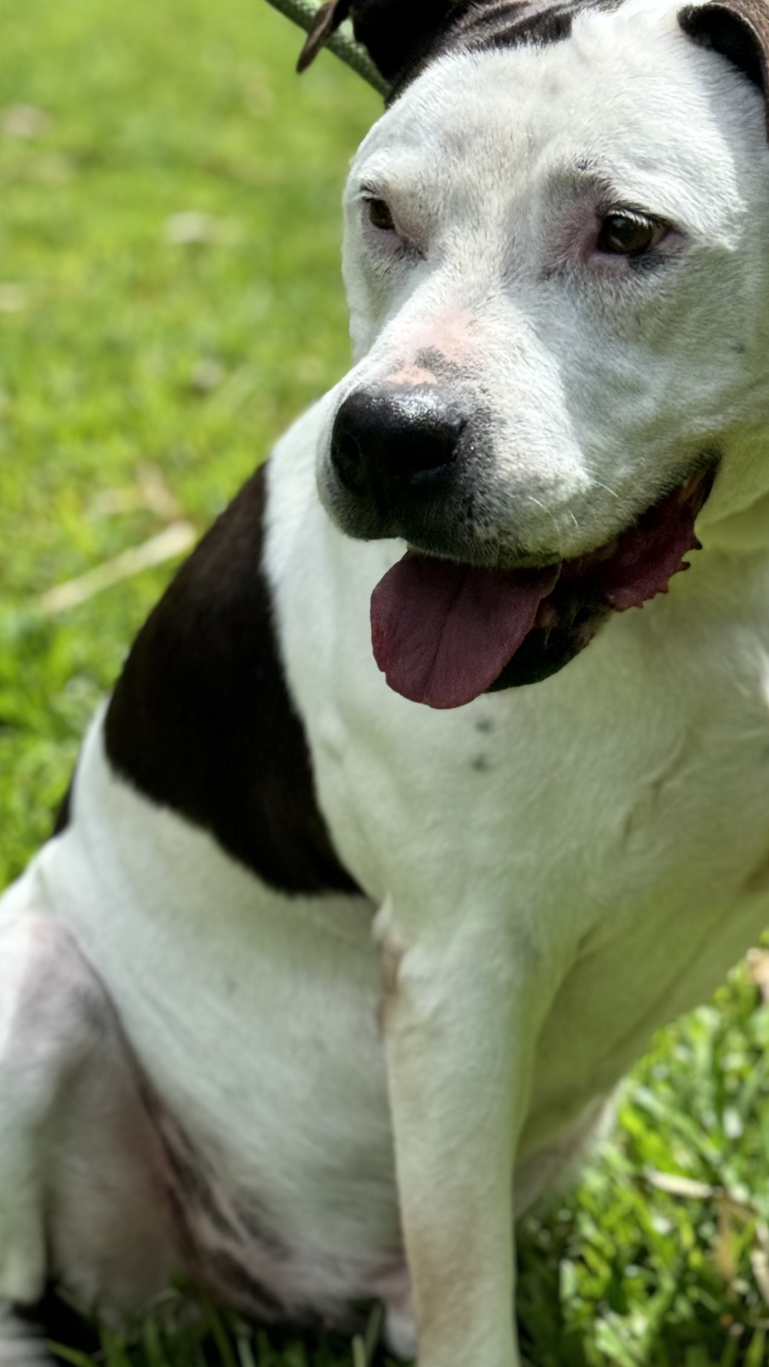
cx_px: 665
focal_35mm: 86
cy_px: 395
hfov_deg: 14.0
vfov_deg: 24.5
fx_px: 3118
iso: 64
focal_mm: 6.76
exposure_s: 1/2331
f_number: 1.78
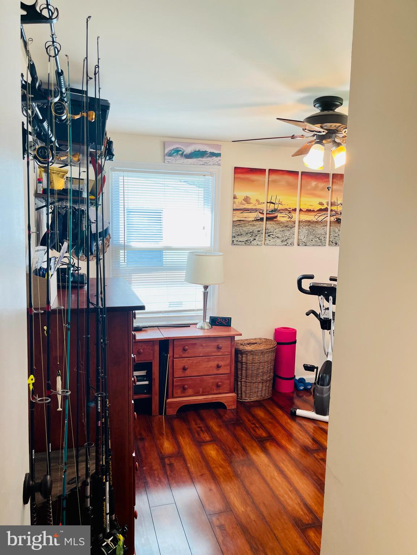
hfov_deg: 53.1
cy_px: 278
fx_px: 418
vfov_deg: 67.3
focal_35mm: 26
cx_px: 208
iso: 100
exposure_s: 1/120
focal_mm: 5.1
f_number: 1.6
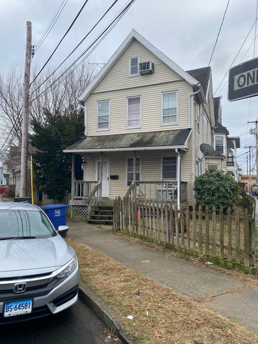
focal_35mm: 26
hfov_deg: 53.0
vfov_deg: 67.3
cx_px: 129
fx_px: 258
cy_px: 172
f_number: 1.8
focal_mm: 4.25
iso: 32
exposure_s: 1/544
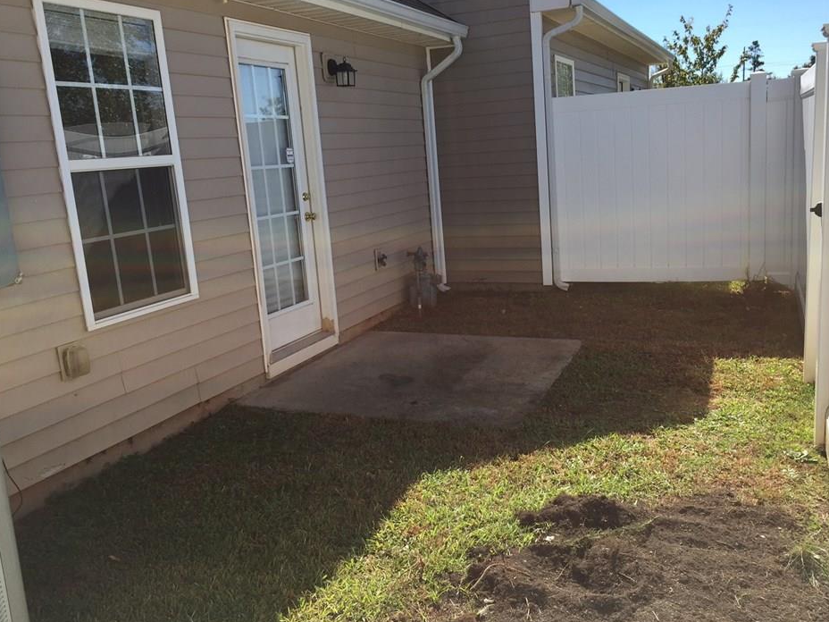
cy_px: 312
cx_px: 451
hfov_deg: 56.7
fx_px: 766
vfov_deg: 44.2
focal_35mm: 32
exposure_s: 1/1464
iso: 32
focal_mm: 4.15
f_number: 2.2
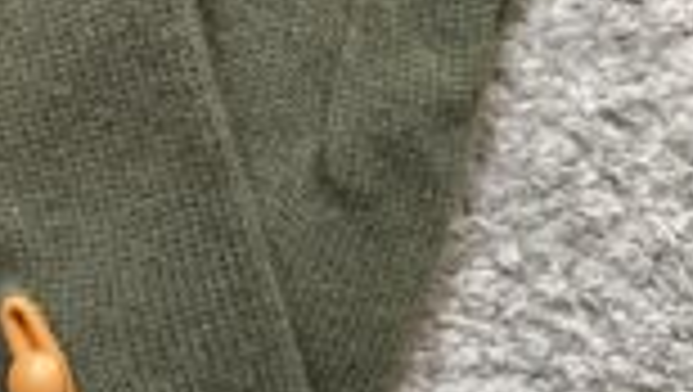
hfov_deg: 25.4
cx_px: 122
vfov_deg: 14.4
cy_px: -63
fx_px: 1508
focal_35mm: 82
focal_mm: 3
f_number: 1.8
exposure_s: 1/50
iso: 80
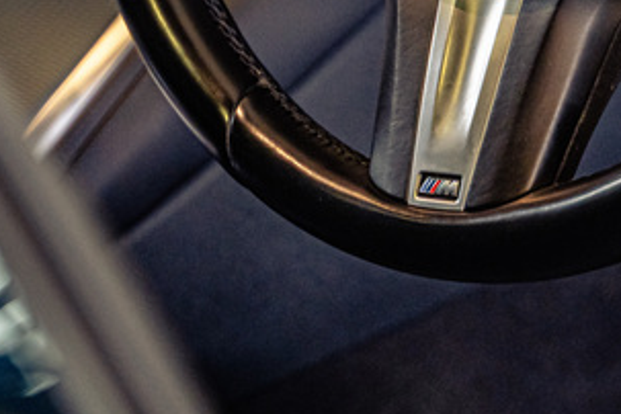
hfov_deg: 8.1
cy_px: -236
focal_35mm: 253
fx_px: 4364
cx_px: 462
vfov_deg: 5.4
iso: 500
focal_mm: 75
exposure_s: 1/125
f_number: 2.8
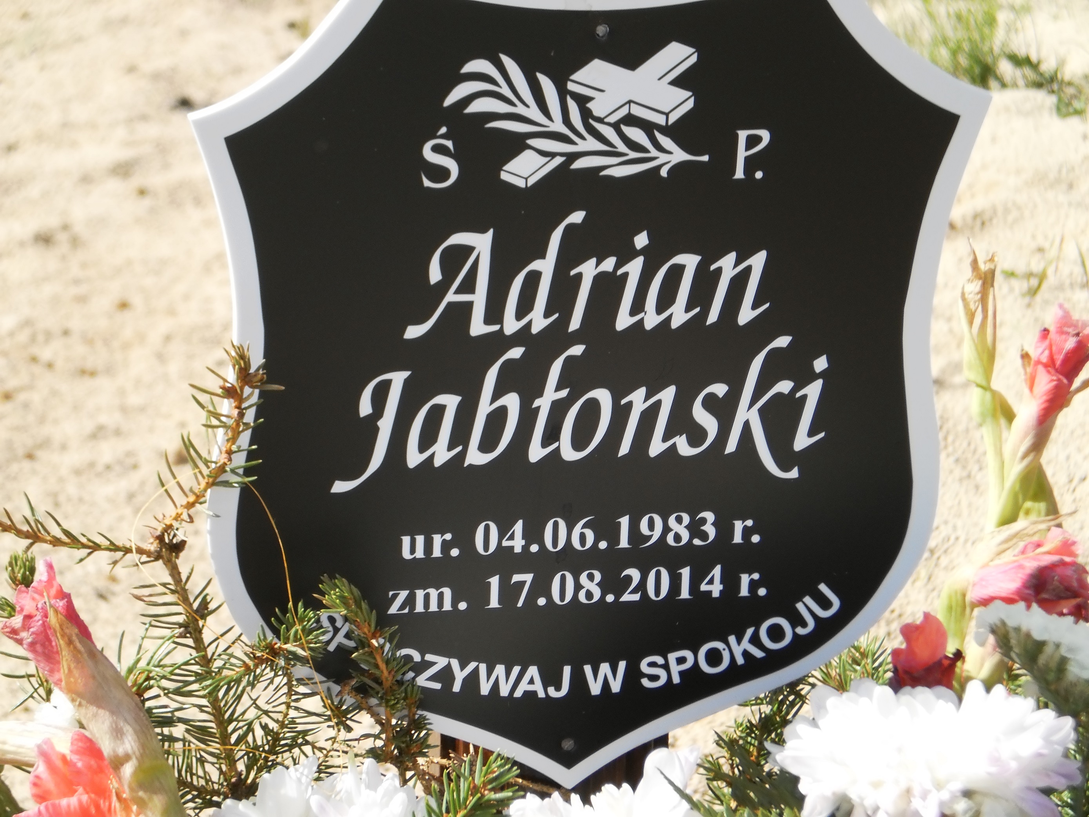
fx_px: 3398
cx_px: 544
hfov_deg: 18.2
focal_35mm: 108
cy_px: 408
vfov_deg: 13.7
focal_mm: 18.9
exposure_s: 1/250
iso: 100
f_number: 5.9
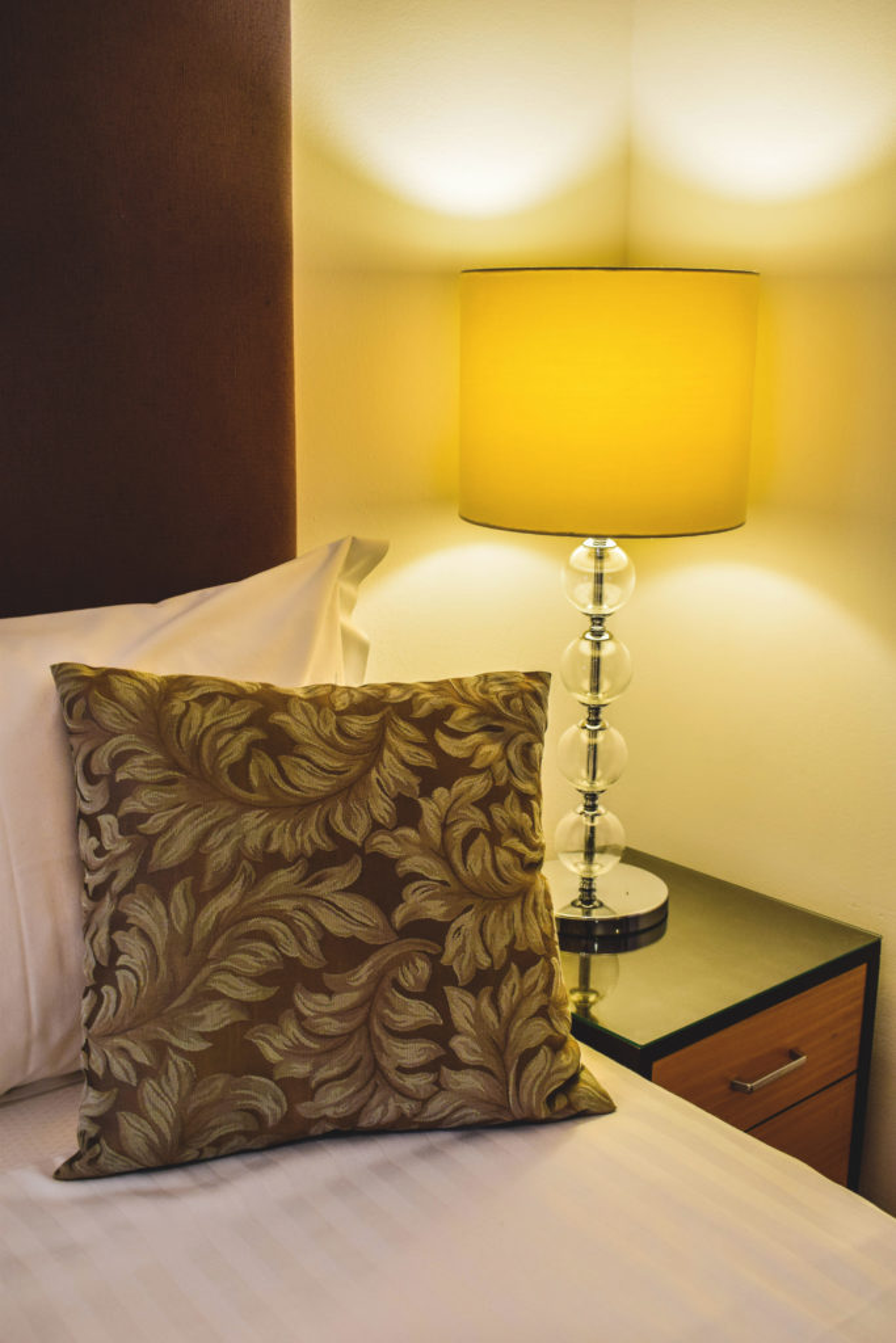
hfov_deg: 35.5
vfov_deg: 51.3
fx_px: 1399
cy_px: 672
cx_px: 448
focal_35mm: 38
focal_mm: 25
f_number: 7.1
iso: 400
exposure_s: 1/25
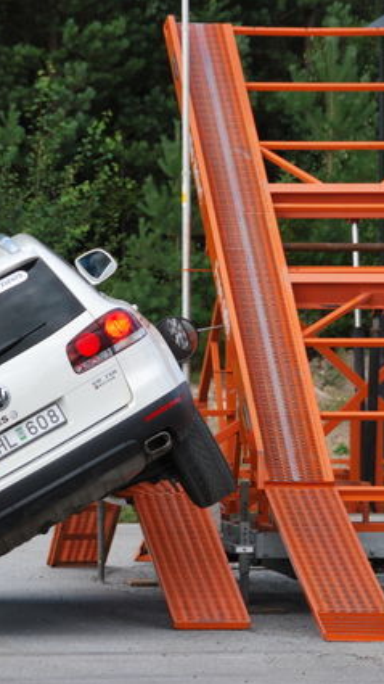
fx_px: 4504
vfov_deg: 8.7
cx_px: 243
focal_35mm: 249
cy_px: 343
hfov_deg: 4.9
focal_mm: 105
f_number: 5.6
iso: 200
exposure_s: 1/500
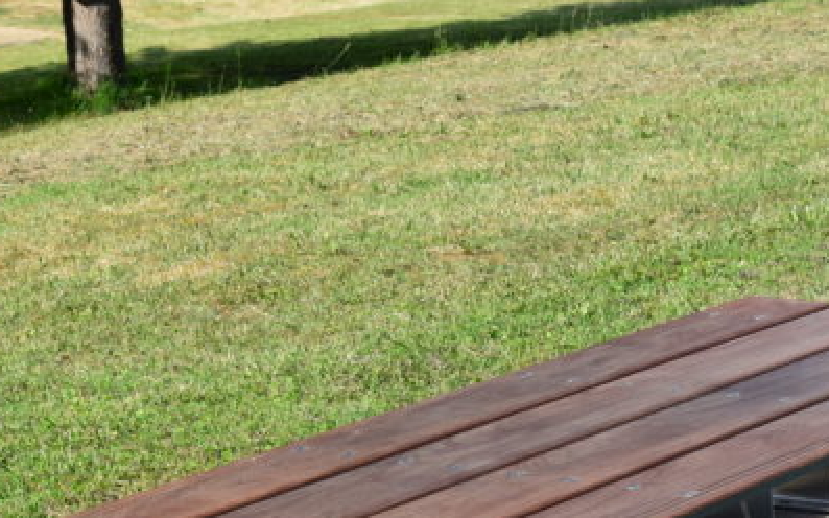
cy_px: 432
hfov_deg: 15.7
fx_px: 3004
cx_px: 505
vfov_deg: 9.8
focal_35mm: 133
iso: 400
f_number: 11
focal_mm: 45
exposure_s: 1/400
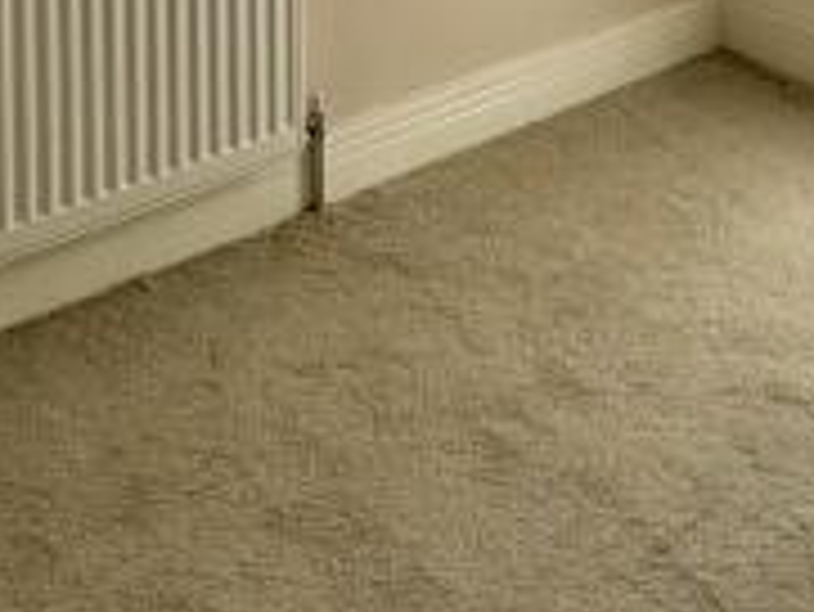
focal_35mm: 79
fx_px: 1859
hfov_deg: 24.7
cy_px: -675
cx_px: 481
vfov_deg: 14.7
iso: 40
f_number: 2.2
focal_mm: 2.22
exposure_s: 1/544
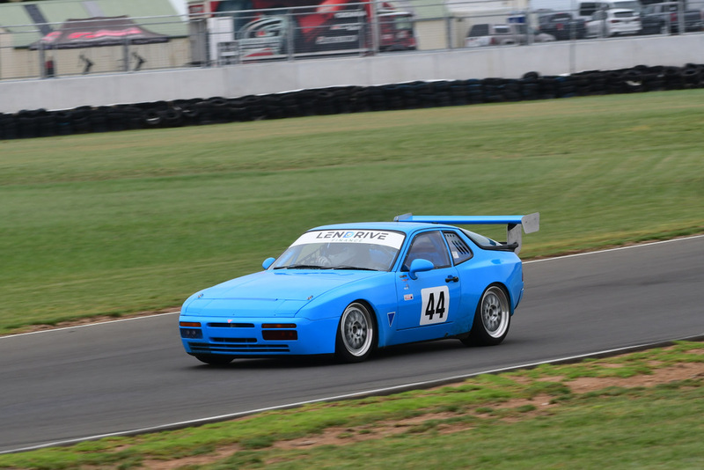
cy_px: 235
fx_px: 6162
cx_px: 352
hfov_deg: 6.5
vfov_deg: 4.4
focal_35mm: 315
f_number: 10
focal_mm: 210
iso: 320
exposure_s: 1/320
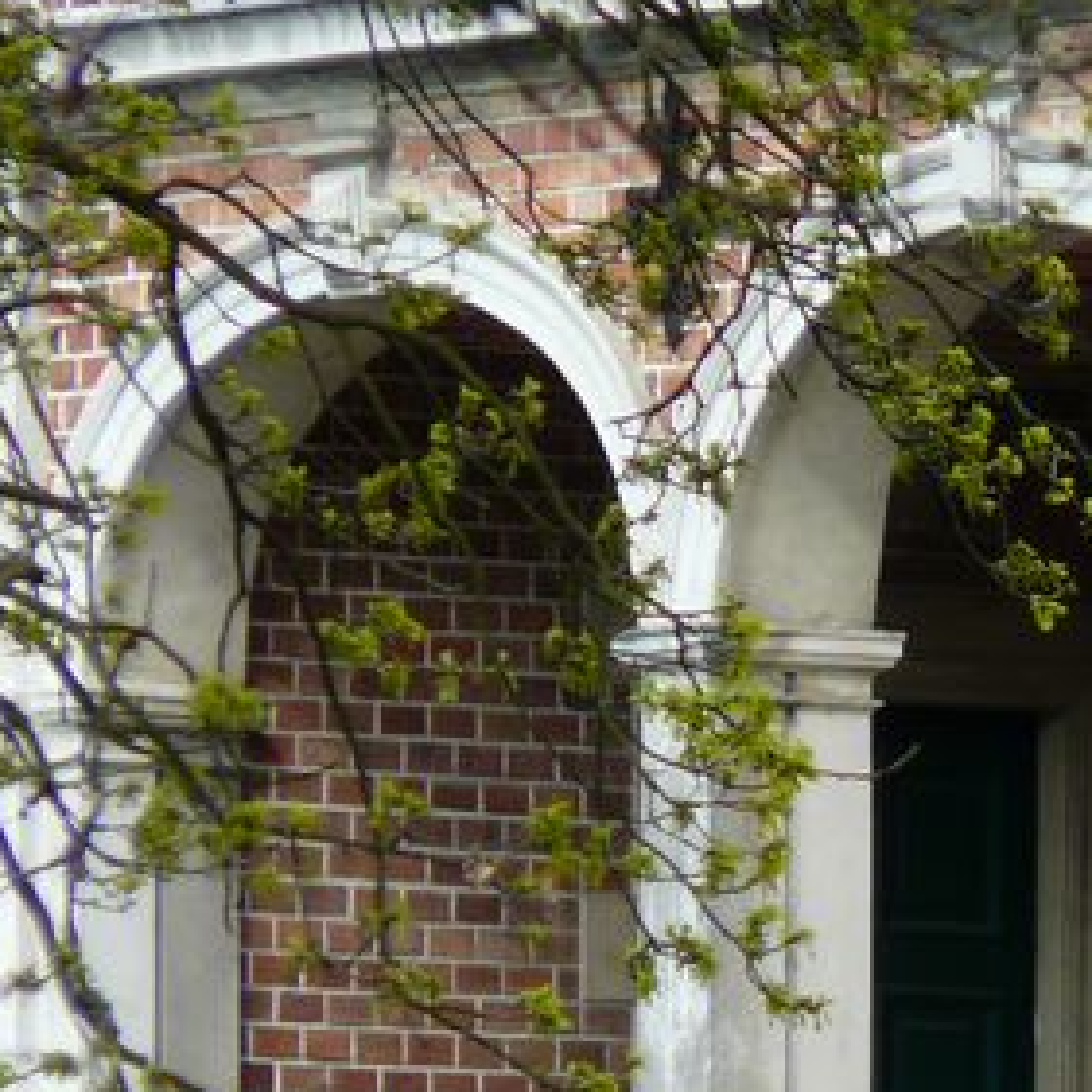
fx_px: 45255
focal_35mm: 1268
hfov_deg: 1.4
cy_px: 812
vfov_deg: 1.4
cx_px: 1422
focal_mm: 82.8
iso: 100
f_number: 4.2
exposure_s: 1/200
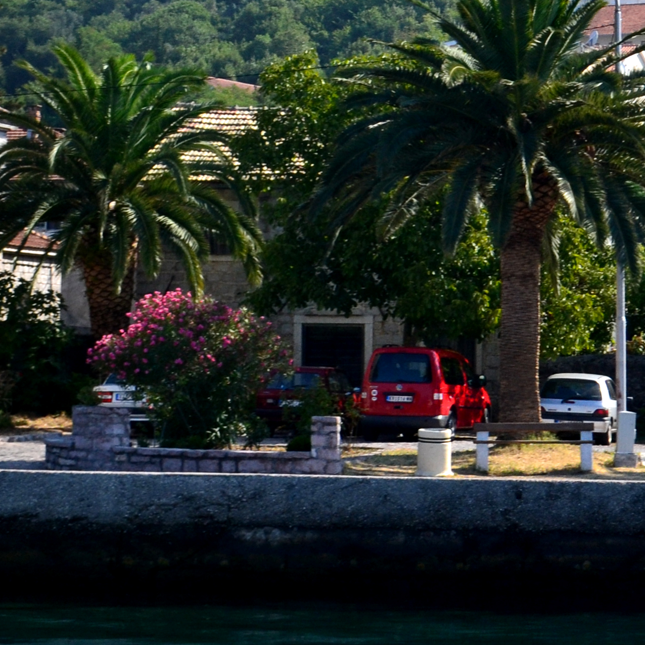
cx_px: 555
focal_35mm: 134
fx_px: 2815
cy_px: 32
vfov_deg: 12.9
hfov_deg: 13.0
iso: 400
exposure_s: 1/400
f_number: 11
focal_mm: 29
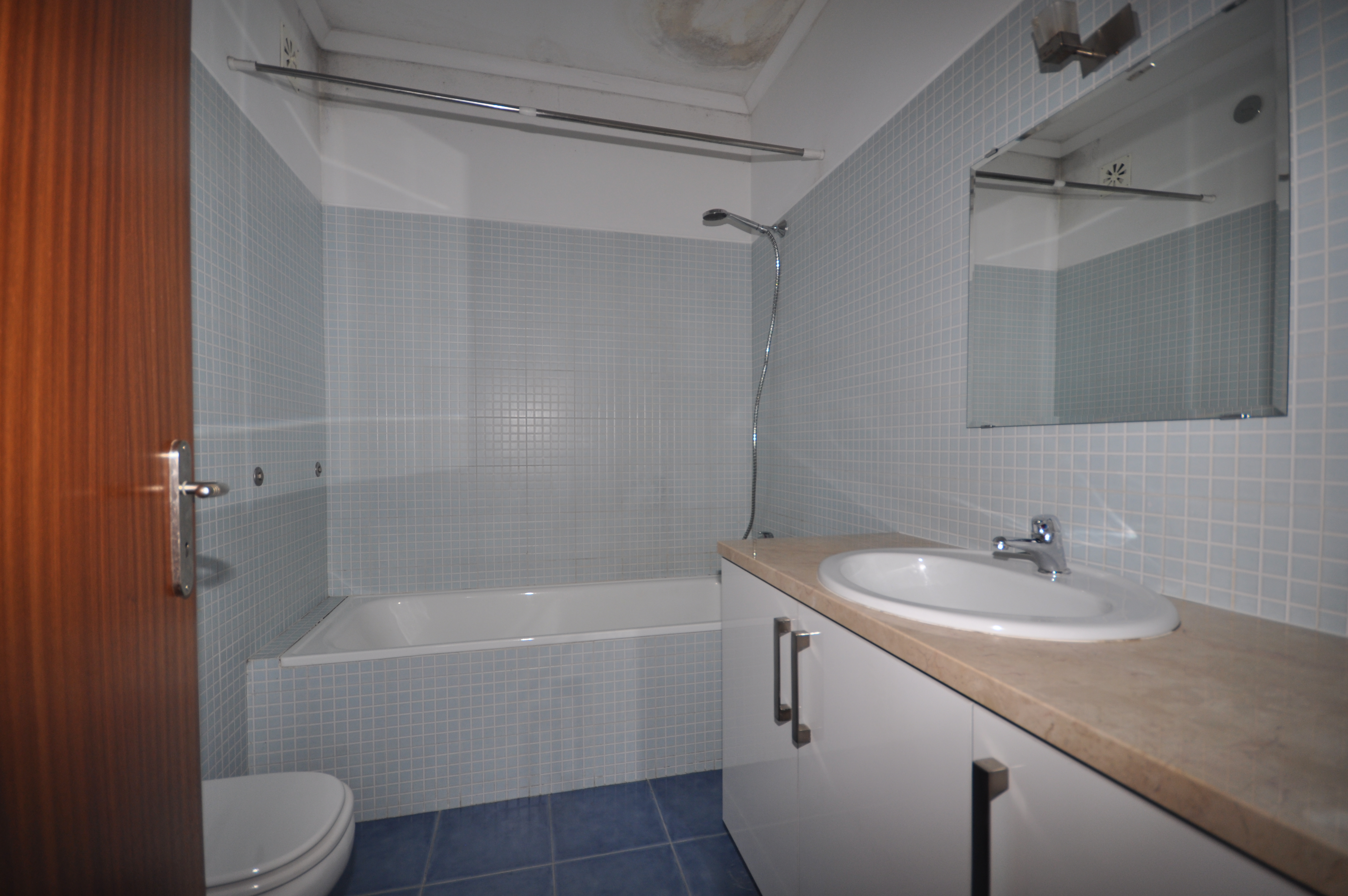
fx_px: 561
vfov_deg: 77.2
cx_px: 674
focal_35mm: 15
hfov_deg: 100.5
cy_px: 448
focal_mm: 10
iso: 200
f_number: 4
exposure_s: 1/60
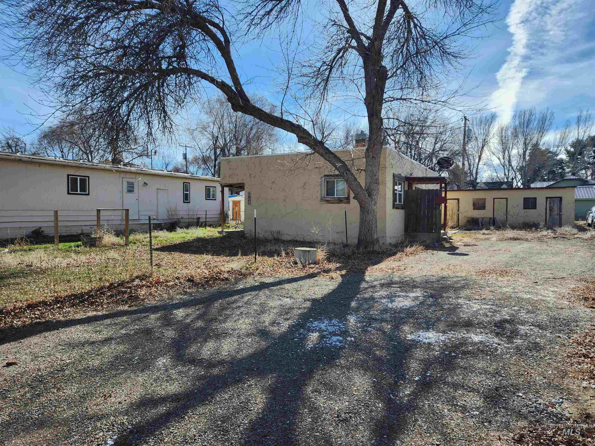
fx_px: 395
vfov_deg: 58.9
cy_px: 223
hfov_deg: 73.9
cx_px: 298
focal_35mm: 23
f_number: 1.8
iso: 20
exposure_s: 1/1497
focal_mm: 5.4
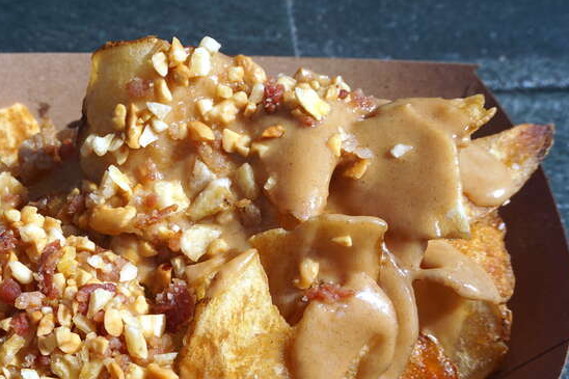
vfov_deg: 24.6
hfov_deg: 36.1
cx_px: 195
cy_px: 257
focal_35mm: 55
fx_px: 865
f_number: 9
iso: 100
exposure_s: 1/320
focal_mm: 25
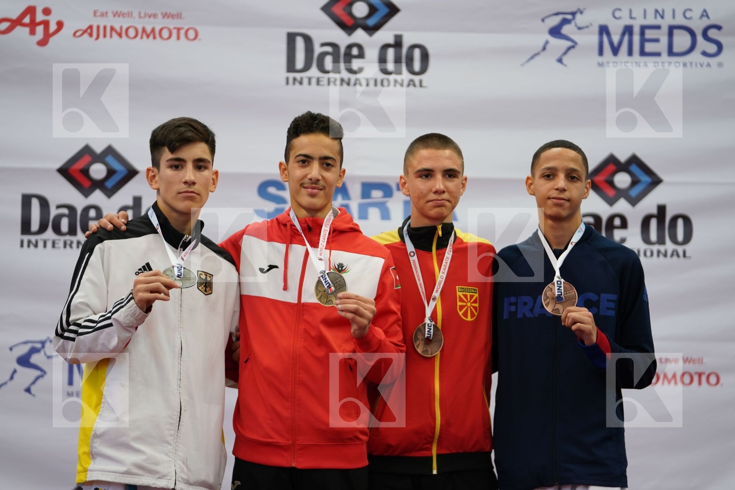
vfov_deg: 9.9
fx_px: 2817
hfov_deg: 14.9
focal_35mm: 138
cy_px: 245
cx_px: 368
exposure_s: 1/200
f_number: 2.8
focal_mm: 138
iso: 400
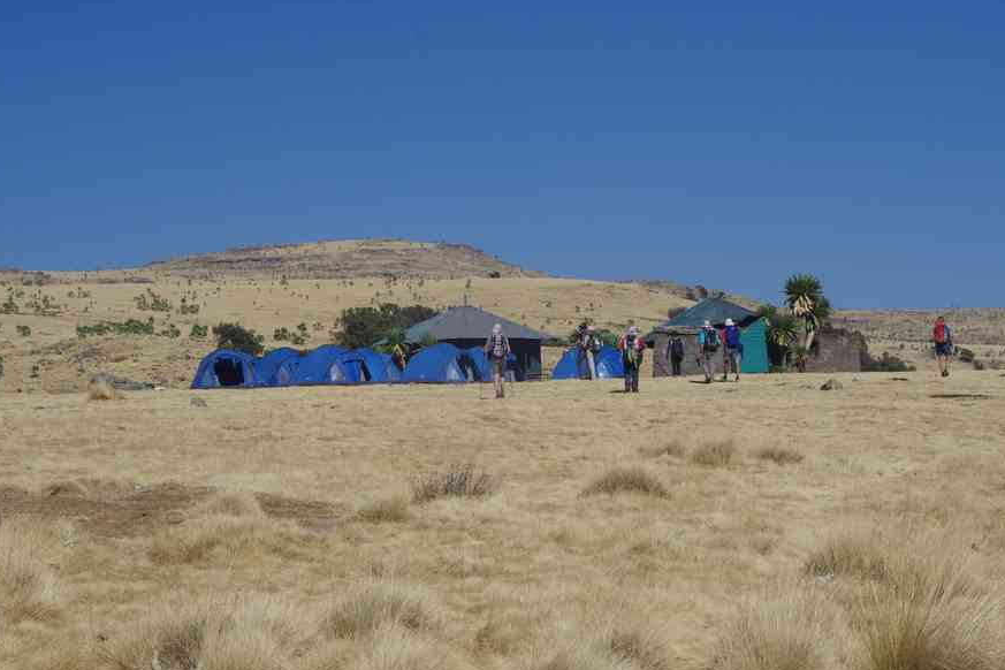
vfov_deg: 12.3
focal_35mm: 112
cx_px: 524
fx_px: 3114
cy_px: 304
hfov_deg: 18.3
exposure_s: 1/200
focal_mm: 65
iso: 200
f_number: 11
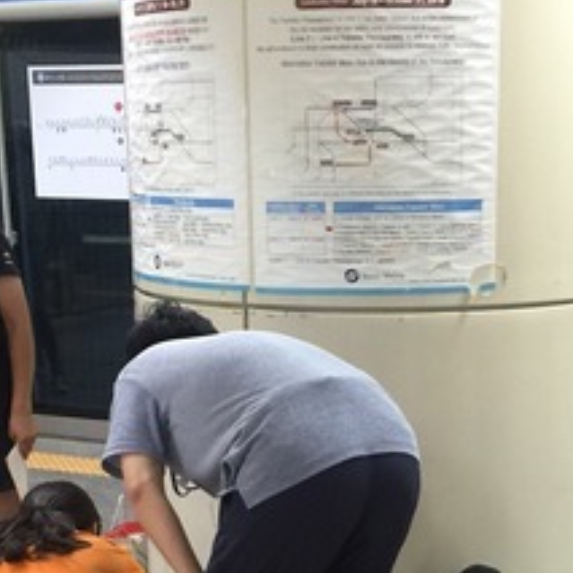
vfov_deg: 21.6
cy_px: 586
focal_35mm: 77
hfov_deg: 22.4
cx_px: 342
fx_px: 1442
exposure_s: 1/15
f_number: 2.2
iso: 80
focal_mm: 4.15
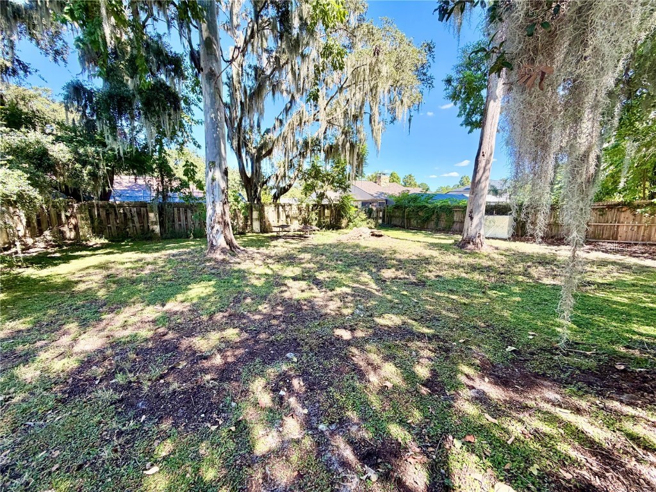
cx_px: 328
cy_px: 246
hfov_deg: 102.1
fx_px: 265
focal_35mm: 14
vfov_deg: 85.7
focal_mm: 2.22
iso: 50
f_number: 2.2
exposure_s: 1/224
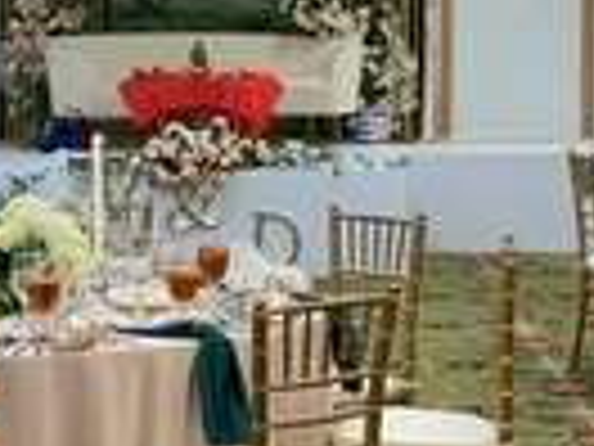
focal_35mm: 118
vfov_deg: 12.5
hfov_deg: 16.7
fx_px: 2025
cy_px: 36
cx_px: 207
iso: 125
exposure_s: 1/60
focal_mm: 4.25
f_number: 1.8
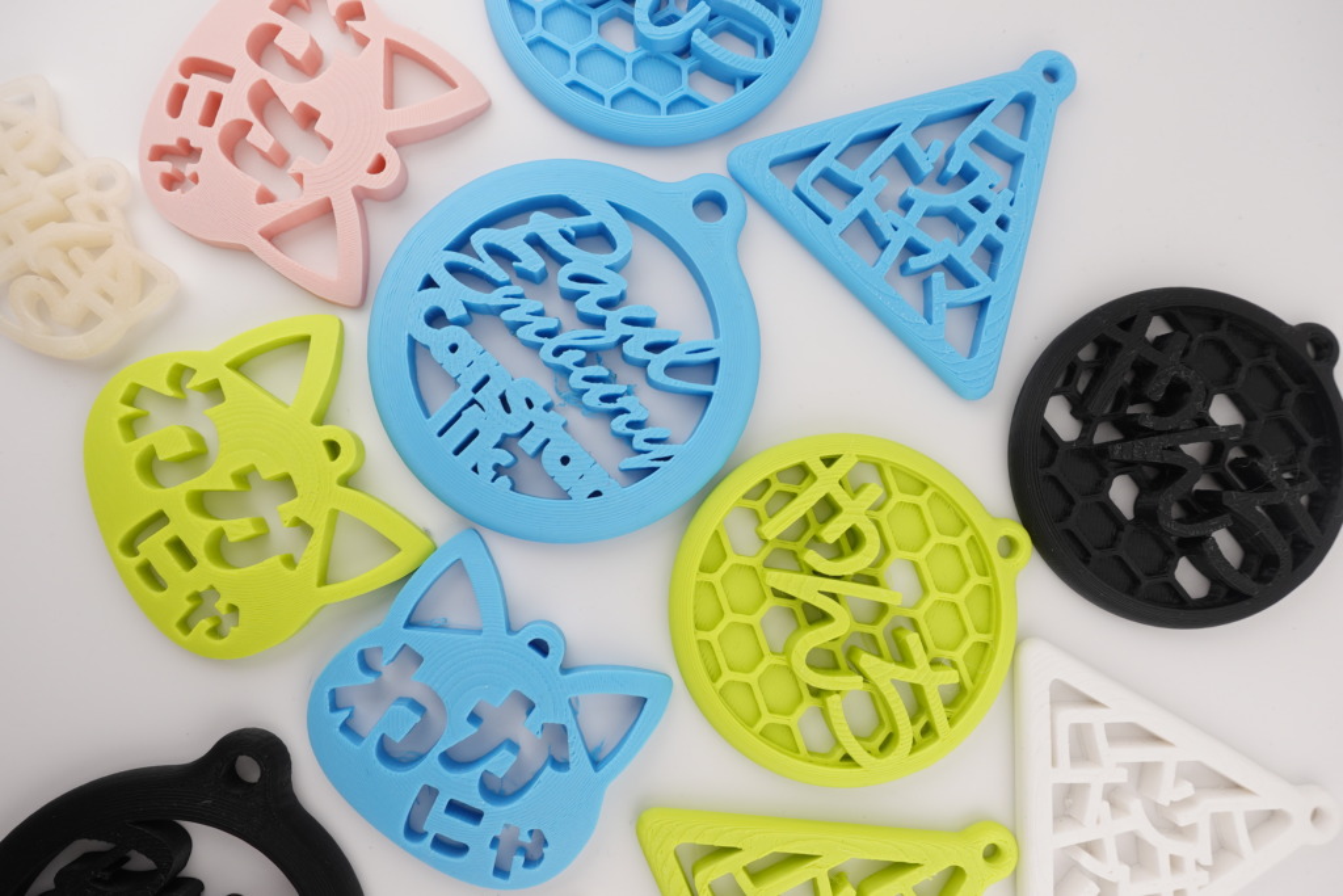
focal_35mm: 24
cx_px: 672
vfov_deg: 53.1
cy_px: 448
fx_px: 895
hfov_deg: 73.7
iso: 125
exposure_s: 1/400
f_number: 4
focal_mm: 9.4
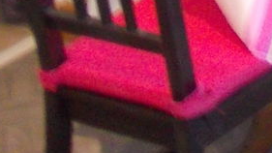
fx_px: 1255
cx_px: 590
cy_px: -424
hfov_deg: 11.0
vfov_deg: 6.0
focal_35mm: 174
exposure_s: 1/25
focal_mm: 4
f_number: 2.7
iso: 200
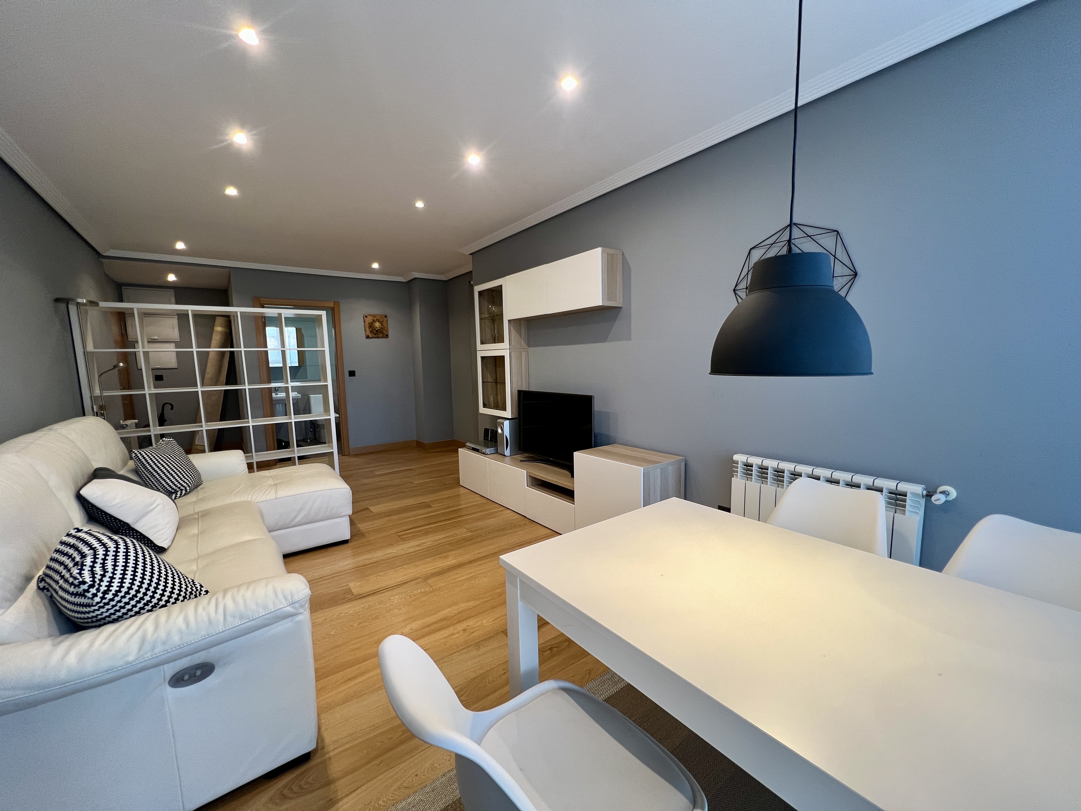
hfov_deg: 106.2
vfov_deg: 89.9
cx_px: 540
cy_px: 406
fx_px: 406
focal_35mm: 13
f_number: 1.8
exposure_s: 1/50
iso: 160
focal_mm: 1.57
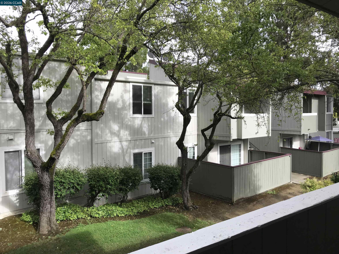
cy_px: 127
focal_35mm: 28
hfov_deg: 63.4
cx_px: 170
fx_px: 274
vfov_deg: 49.7
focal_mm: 3.99
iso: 20
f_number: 1.8
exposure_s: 1/550
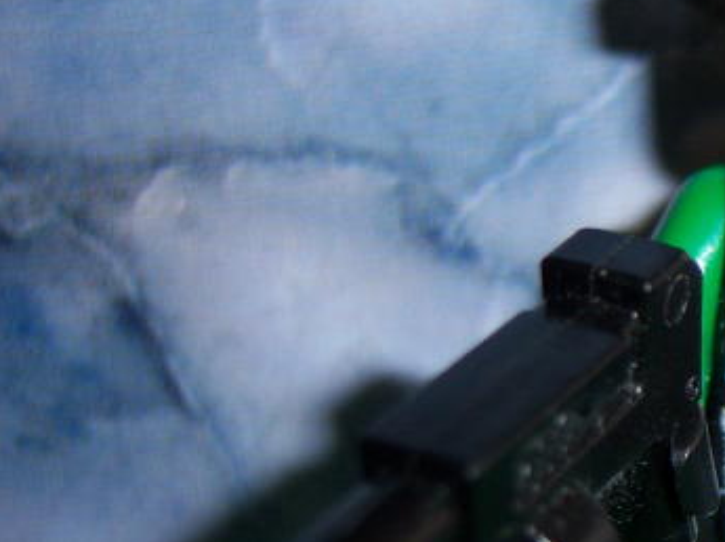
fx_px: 2239
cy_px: 370
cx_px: 904
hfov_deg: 17.4
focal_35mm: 107
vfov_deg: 13.8
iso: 80
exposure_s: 1/60
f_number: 2.8
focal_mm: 7.5
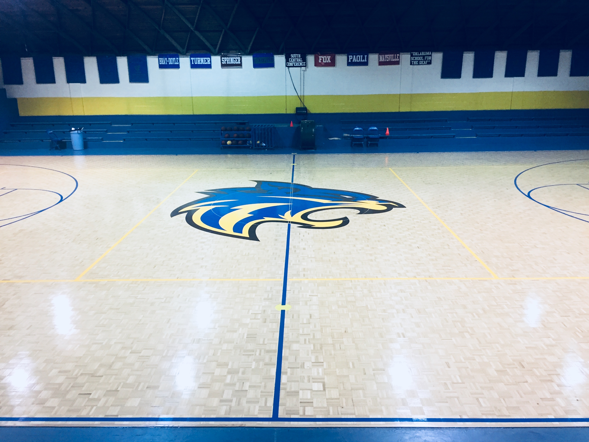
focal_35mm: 29
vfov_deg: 48.2
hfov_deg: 61.7
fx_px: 493
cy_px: 221
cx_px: 294
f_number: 2.2
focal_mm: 4.15
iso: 125
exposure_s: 1/30
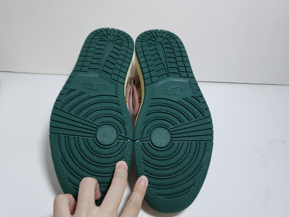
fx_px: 225
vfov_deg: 51.3
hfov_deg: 65.3
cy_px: 112
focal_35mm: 27
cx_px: 140
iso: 50
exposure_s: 1/434
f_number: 1.5
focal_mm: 4.3
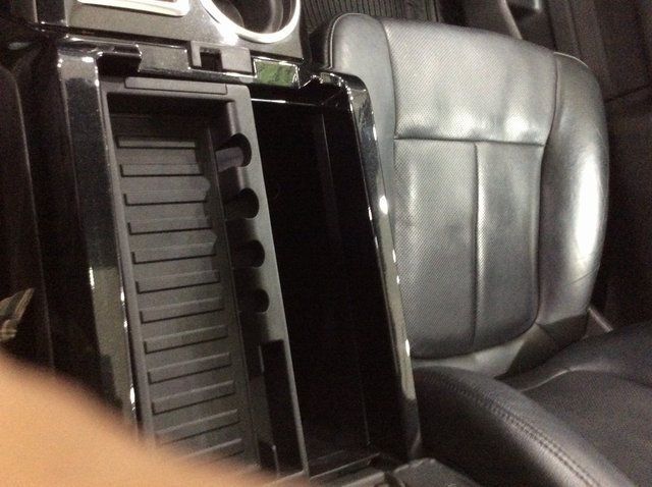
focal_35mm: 32
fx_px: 602
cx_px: 326
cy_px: 244
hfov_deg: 56.9
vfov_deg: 44.1
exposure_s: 1/15
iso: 400
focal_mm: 3.3
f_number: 2.4
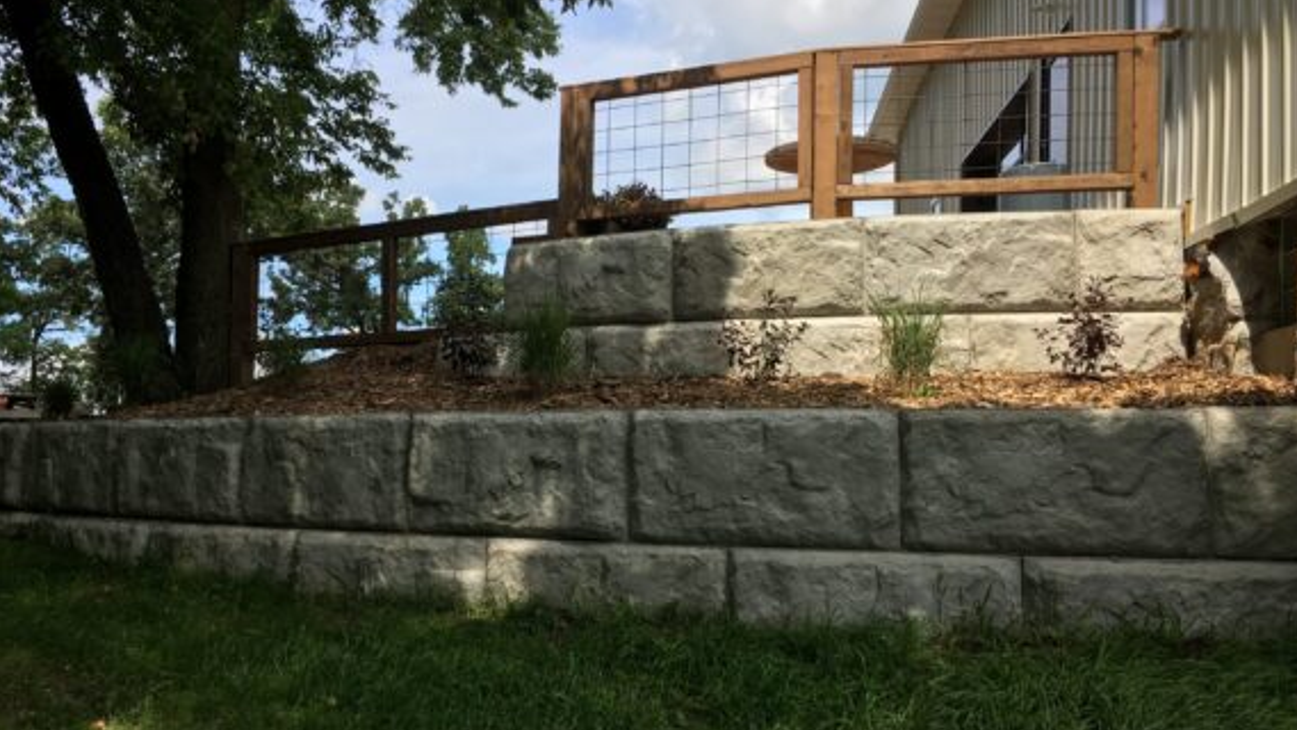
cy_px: 402
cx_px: 652
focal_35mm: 32
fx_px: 1100
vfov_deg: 36.6
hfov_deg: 61.0
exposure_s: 1/777
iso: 25
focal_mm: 4.15
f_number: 2.2
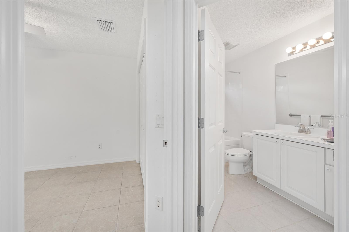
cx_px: 174
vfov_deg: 77.3
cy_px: 116
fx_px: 145
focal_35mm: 15
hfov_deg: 100.4
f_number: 7.1
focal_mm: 15
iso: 125
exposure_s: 1/4
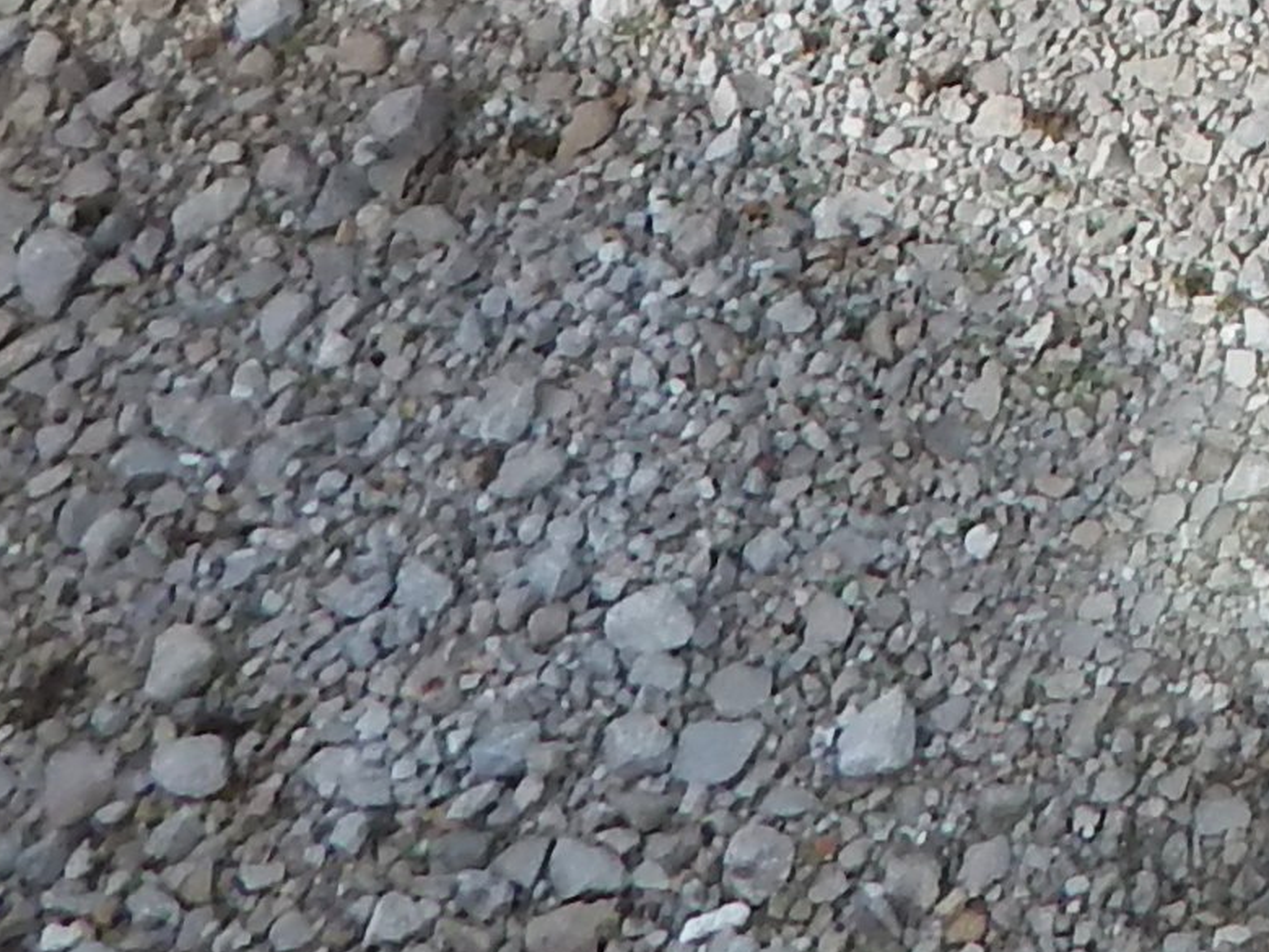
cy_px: -1474
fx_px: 4766
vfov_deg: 9.8
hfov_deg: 13.1
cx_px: 2559
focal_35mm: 130
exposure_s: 1/400
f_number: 6
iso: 125
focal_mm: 4
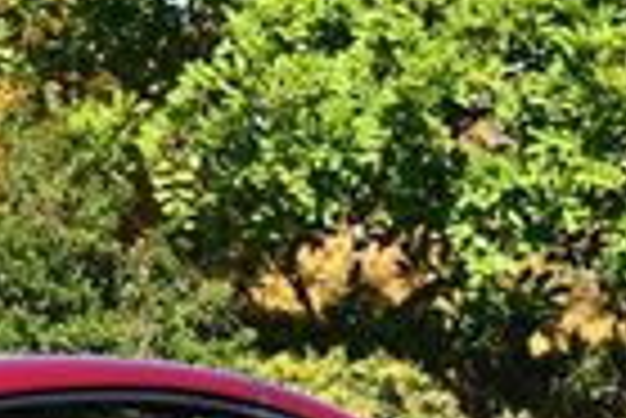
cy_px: 458
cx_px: -5
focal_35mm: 349
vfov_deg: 3.9
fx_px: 6075
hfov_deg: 5.9
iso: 140
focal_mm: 38
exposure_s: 1/250
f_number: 8
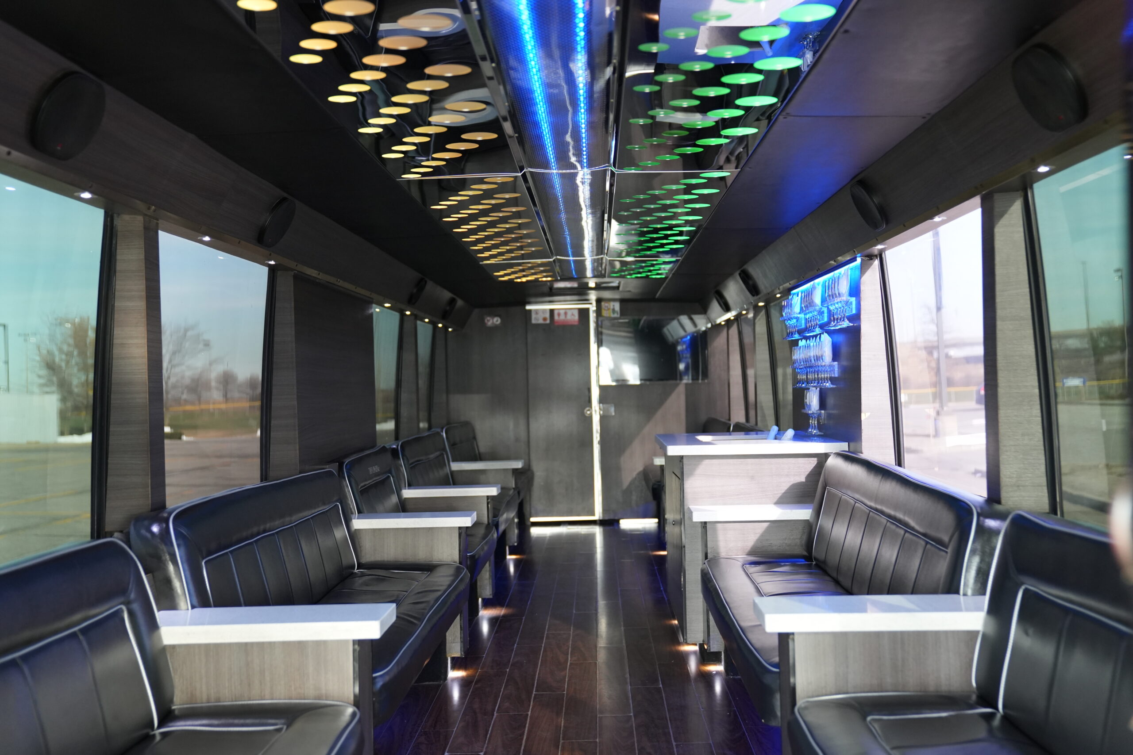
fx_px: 1290
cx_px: 566
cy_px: 378
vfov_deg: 32.6
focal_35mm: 41
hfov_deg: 47.4
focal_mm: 41
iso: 2000
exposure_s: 1/160
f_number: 2.8
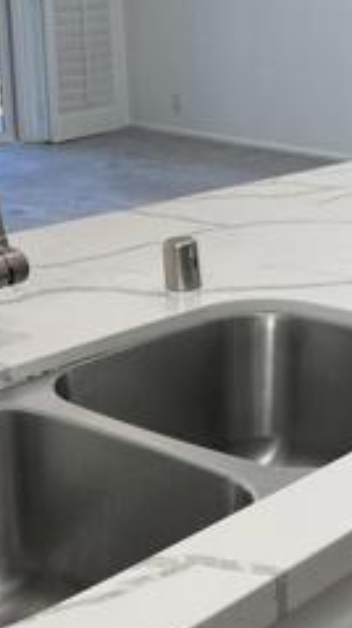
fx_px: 1264
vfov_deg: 27.8
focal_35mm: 76
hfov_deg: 15.0
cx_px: 486
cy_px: 242
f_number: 1.5
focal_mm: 5.7
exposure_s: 1/208
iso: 40
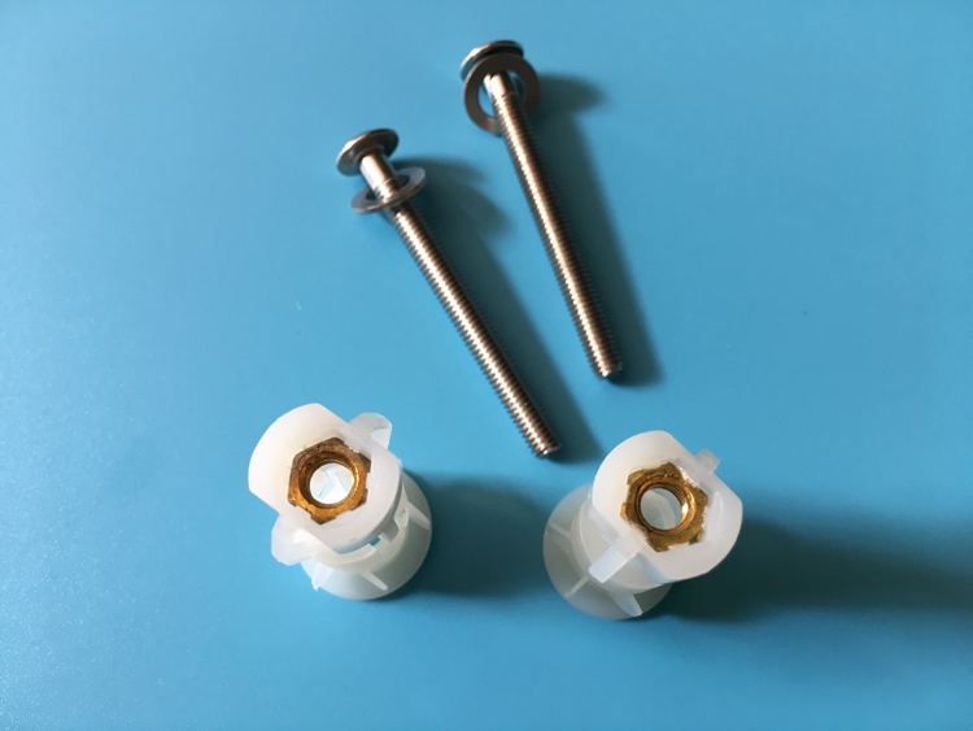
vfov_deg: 48.3
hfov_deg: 61.6
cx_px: 486
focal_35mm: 29
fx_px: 815
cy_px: 366
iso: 32
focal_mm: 4.15
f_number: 2.2
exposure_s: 1/33
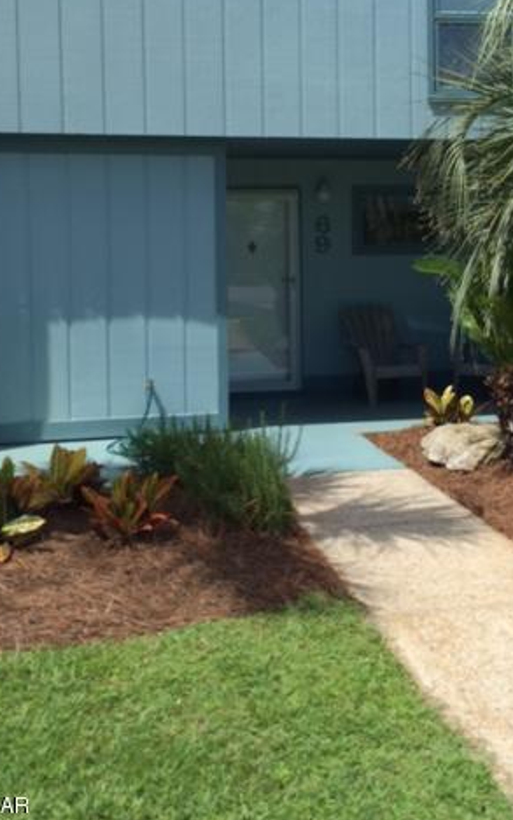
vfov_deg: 46.6
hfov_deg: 30.5
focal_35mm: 42
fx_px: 938
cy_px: 287
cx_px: 310
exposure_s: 1/1953
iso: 32
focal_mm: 4.15
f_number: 2.2
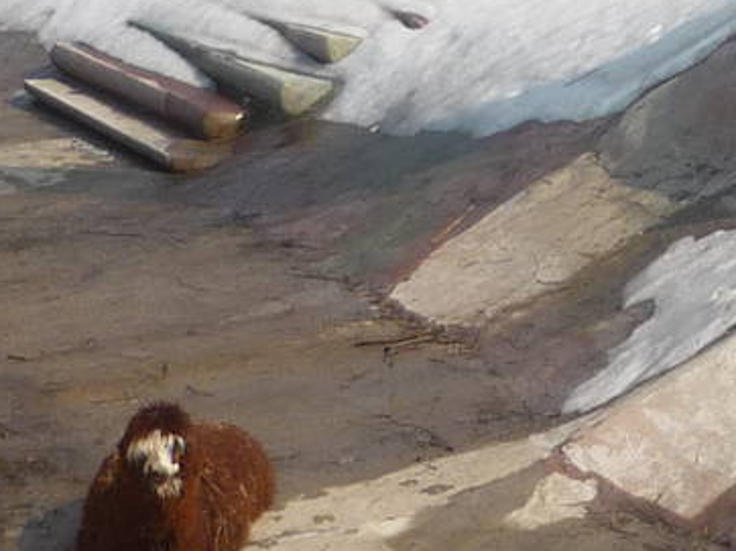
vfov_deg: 9.9
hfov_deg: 13.0
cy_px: -205
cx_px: 1000
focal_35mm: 146
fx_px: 3102
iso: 100
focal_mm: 5.5
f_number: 8
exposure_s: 1/125
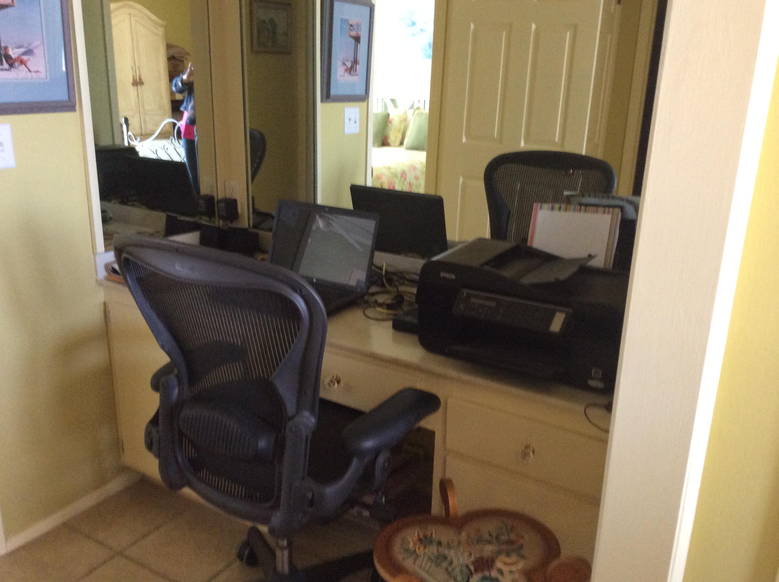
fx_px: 742
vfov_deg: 42.8
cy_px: 291
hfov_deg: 55.4
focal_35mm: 33
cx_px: 390
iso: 250
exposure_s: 1/24
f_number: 2.4
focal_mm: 3.3
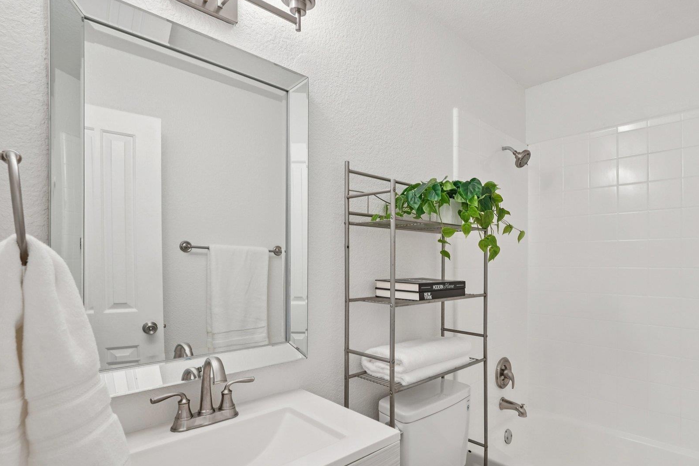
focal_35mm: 18
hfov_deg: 88.6
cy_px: 261
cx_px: 426
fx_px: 349
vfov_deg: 67.1
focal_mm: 14
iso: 400
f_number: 8
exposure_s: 1/20
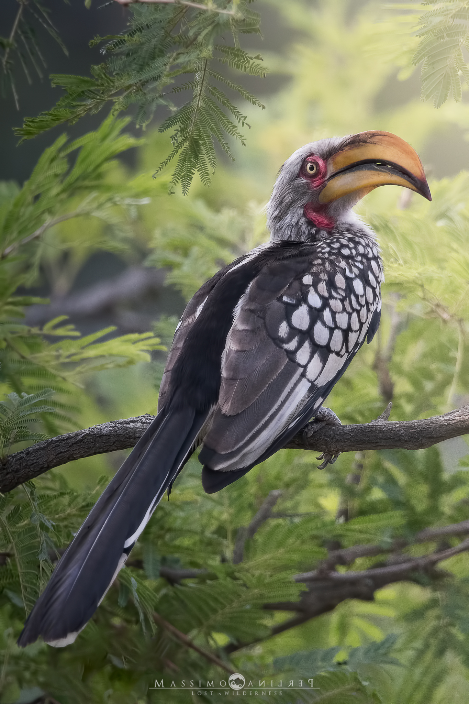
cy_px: 352
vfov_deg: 2.3
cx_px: 234
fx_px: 17589
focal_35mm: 900
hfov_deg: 1.5
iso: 1600
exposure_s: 1/1000
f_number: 7.1
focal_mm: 600
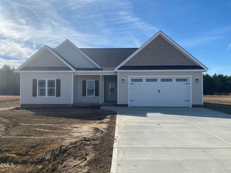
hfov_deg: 67.3
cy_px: 86
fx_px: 174
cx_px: 116
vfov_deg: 53.1
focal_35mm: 26
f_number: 1.8
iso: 32
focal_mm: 4.25
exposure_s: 1/4274
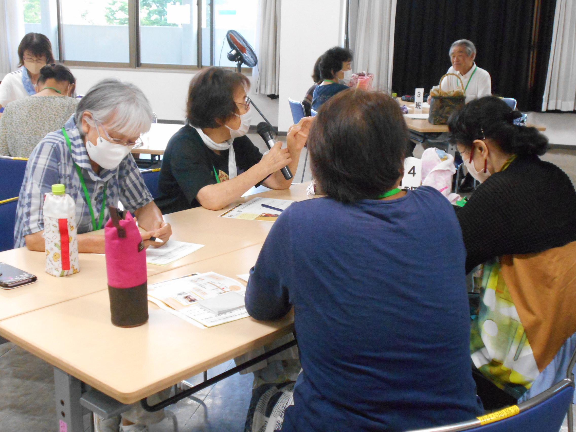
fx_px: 732
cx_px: 288
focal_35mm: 44
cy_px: 216
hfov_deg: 42.9
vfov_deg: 32.9
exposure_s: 1/60
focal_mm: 7.7
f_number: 4.2
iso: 800
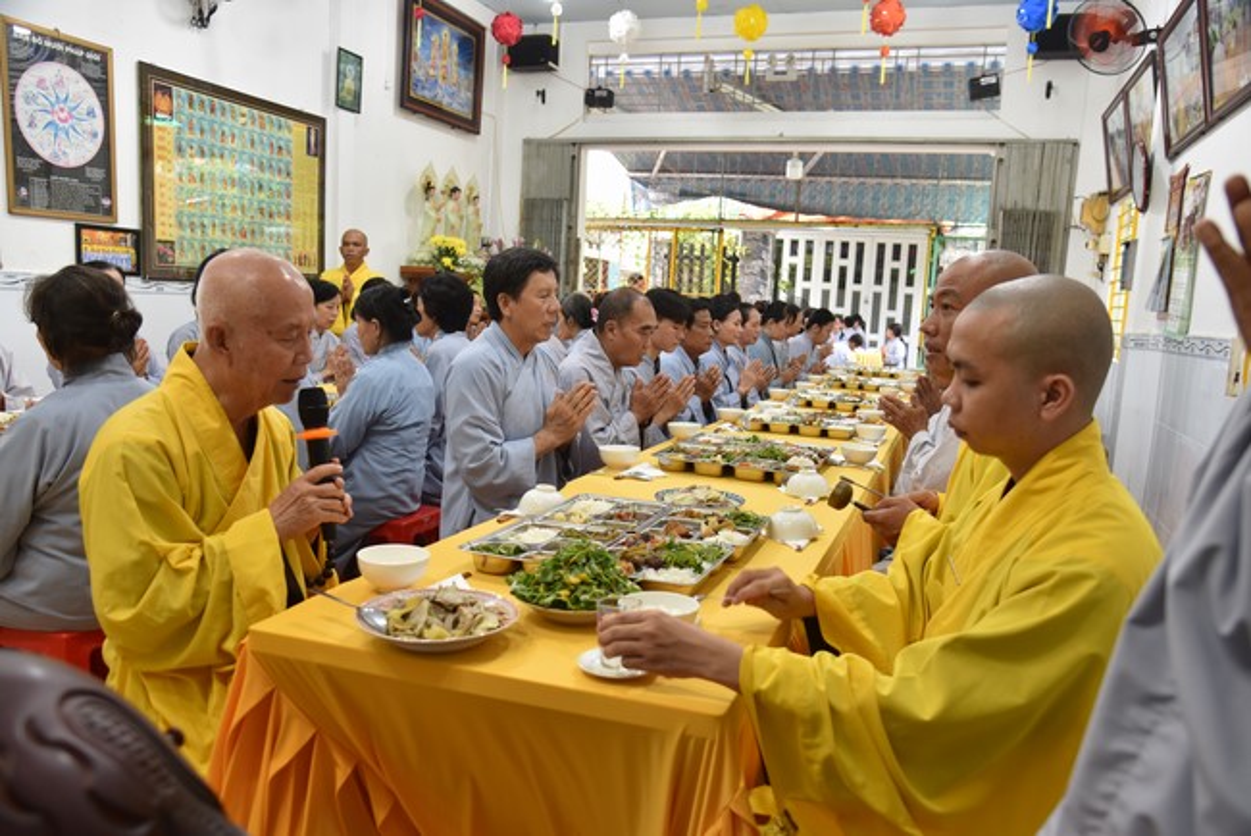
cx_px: 626
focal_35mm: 28
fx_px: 973
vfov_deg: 46.4
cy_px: 418
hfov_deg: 65.4
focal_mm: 28
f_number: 4
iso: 400
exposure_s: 1/60
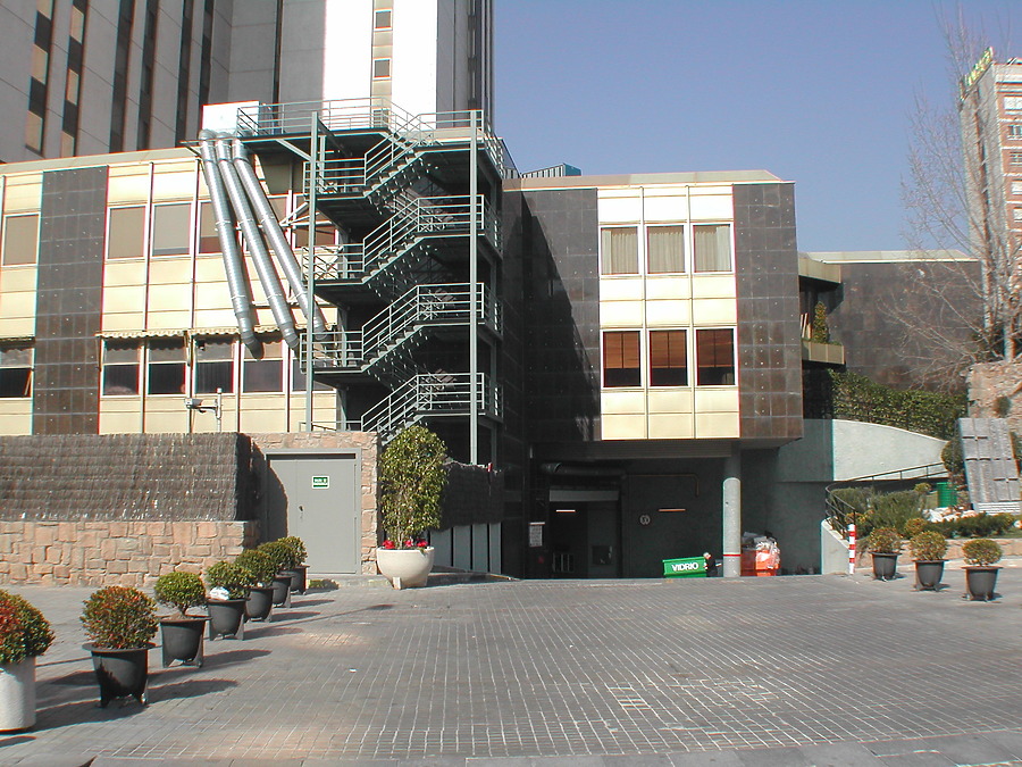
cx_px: 511
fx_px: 1388
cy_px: 384
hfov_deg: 40.4
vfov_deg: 30.9
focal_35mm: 47
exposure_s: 1/208
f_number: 8.4
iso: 100
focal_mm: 10.1
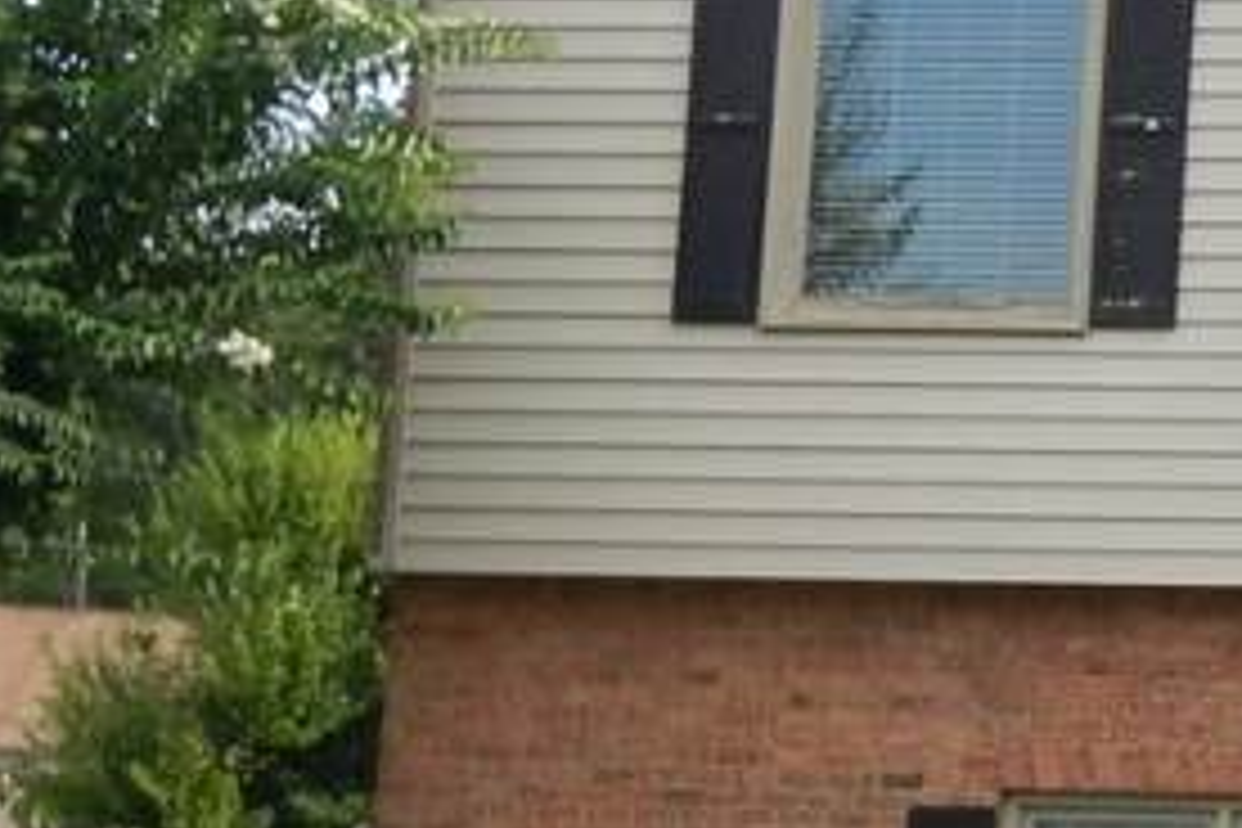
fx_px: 4657
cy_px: 270
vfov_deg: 10.2
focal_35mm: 135
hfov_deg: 13.4
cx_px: 2362
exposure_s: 1/400
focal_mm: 5
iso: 125
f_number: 3.9
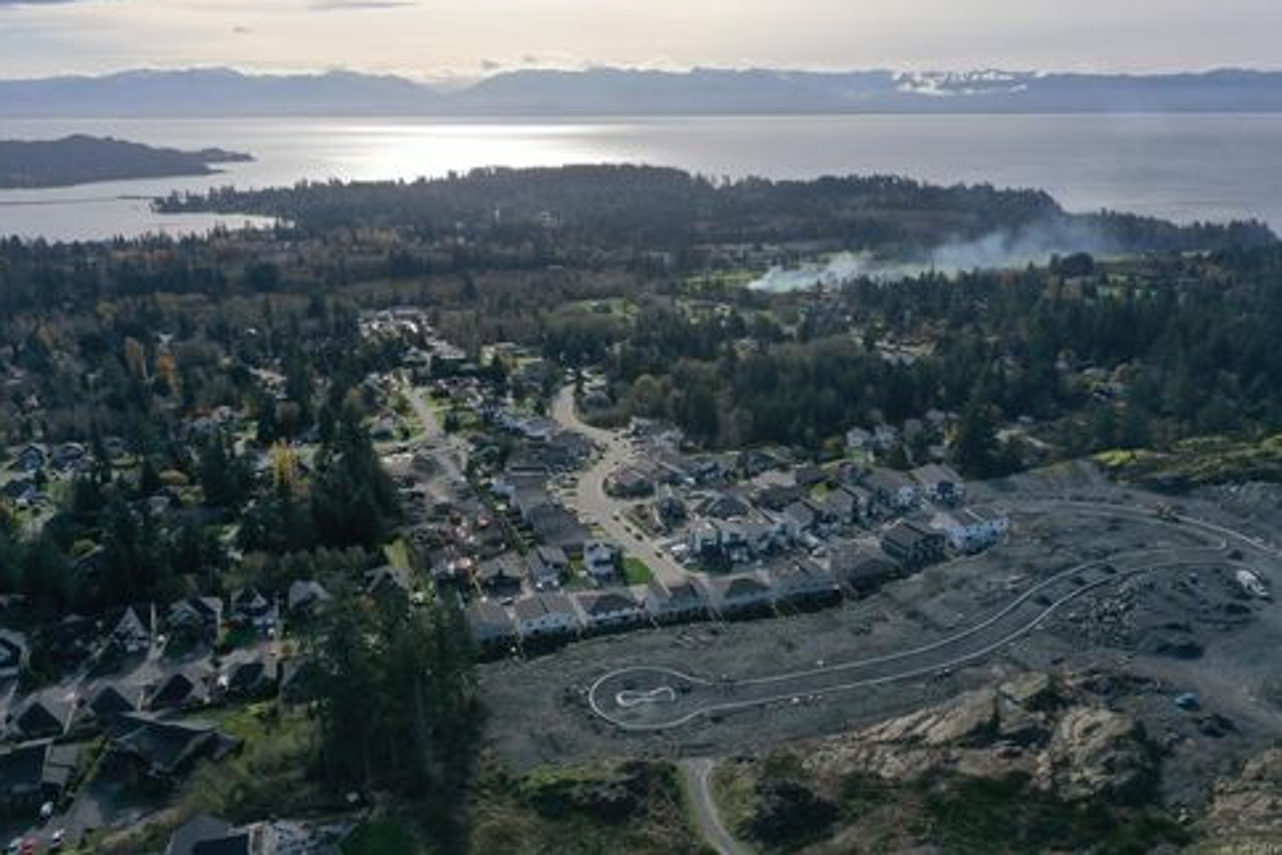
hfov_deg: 63.7
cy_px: 416
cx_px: 632
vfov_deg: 45.0
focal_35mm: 29
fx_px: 1033
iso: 100
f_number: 6.3
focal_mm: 10.26
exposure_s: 1/800
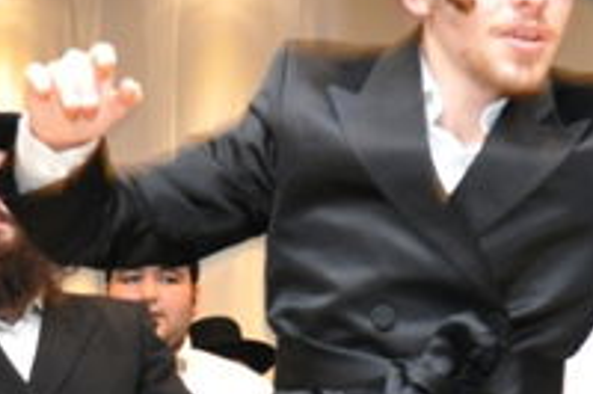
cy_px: 510
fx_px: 2271
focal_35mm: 138
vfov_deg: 9.7
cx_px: 228
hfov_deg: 14.9
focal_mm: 18
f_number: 5.6
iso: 800
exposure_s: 1/60
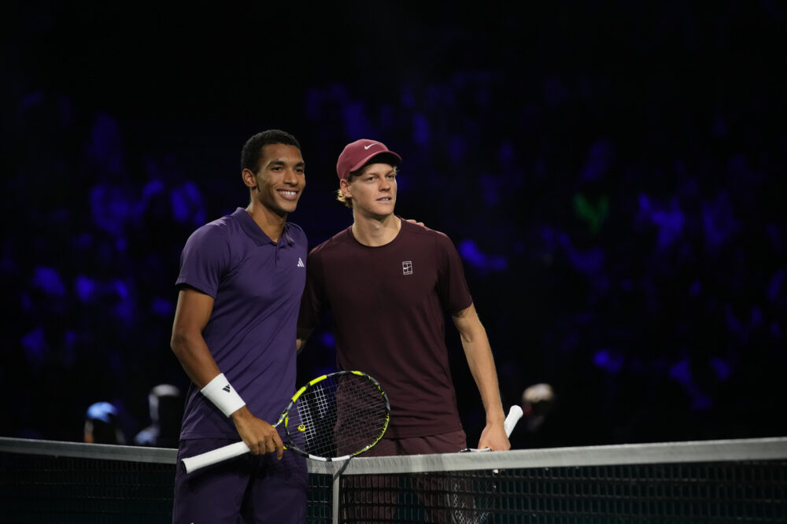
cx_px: 394
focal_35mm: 198
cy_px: 262
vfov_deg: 6.9
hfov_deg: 10.4
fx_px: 4327
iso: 3200
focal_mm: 198
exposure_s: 1/2000
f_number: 2.8
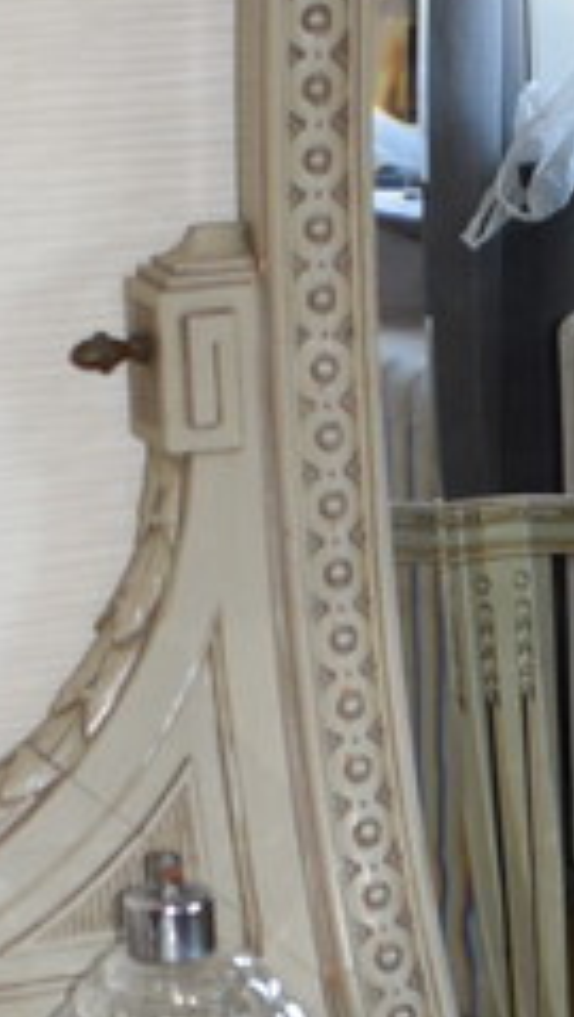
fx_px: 4531
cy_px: 957
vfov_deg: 12.7
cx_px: 740
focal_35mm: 168
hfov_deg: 7.2
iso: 400
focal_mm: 20
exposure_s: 1/60
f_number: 3.5
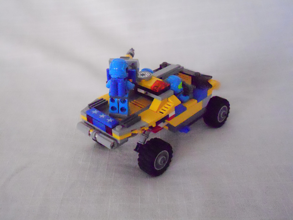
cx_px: 146
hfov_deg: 49.0
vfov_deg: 37.7
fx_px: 322
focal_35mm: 38
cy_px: 110
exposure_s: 1/320
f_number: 3.9
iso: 3200
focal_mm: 6.9
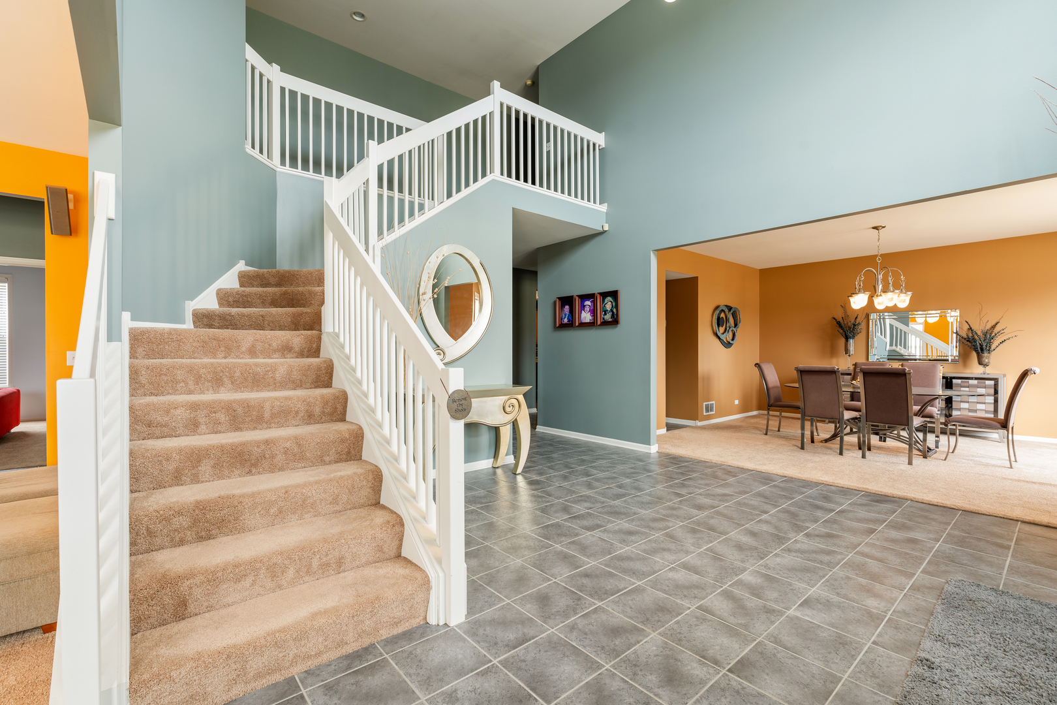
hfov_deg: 96.7
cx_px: 528
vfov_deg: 73.7
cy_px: 352
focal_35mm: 16
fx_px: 470
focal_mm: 16
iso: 200
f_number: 8
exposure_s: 1/2.5
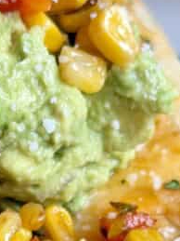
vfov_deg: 10.7
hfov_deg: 8.2
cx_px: 12
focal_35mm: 180
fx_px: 1249
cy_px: 335
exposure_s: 1/85
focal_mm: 6.8
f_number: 1.8
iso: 100
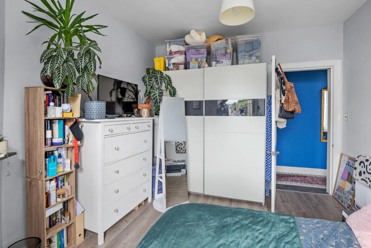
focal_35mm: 16
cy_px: 124
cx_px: 186
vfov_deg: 73.8
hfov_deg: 96.7
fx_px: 165
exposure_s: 1/4
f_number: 9
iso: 250
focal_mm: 16
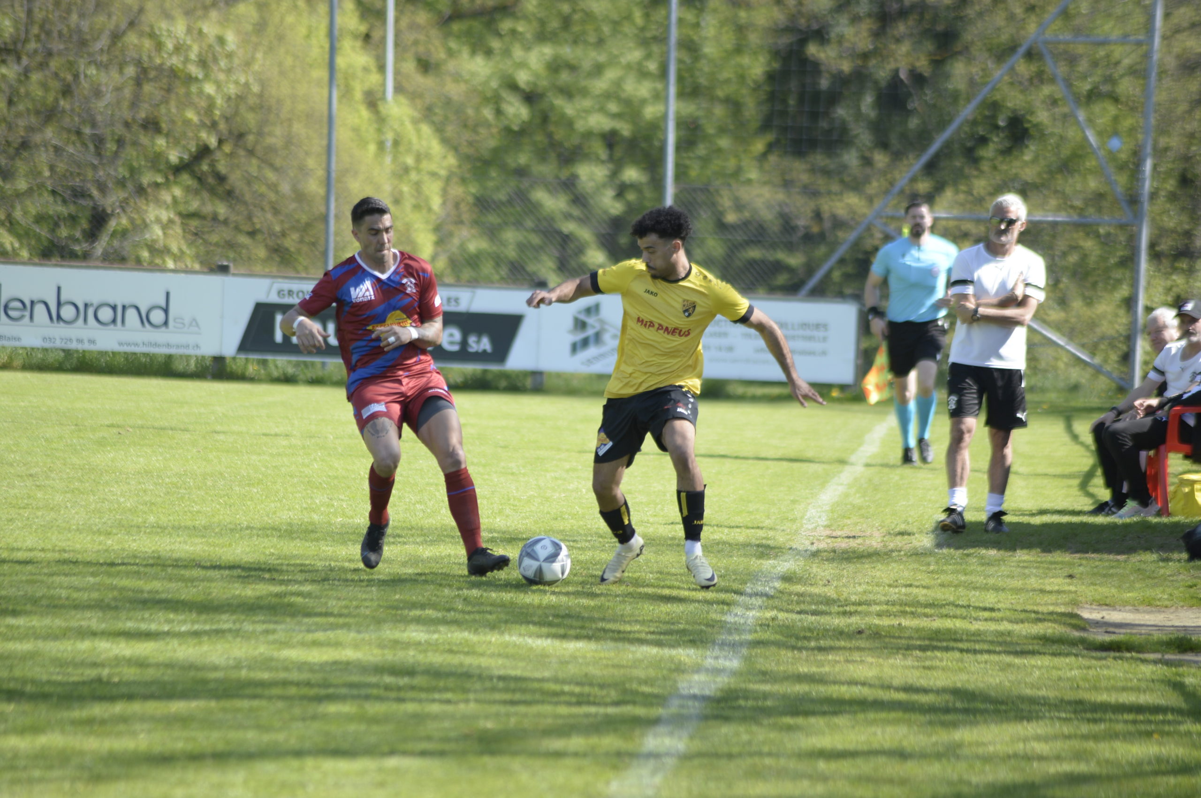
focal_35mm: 280
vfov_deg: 4.9
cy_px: 399
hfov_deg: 7.4
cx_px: 600
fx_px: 9331
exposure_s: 1/640
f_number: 5.3
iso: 400
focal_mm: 280
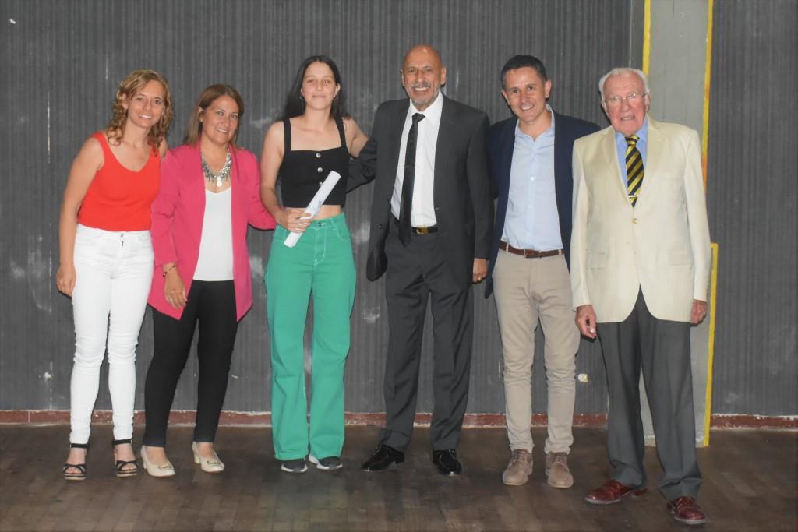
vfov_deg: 28.1
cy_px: 266
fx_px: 1064
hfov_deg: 41.1
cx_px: 399
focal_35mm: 48
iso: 3200
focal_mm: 32
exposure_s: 1/60
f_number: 7.1
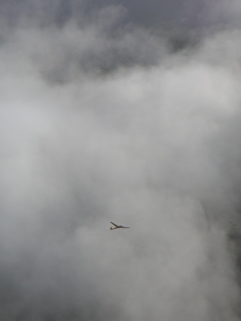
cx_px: 120
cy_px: 160
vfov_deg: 17.7
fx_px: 1030
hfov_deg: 13.3
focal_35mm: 111
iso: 50
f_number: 8
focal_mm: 17.1
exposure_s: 1/180
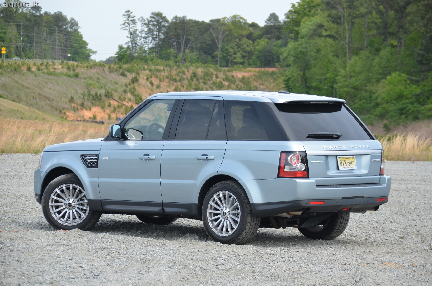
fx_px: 1707
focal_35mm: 142
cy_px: 143
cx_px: 216
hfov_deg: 14.4
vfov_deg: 9.6
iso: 500
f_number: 5.3
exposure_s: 1/1000
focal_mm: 95
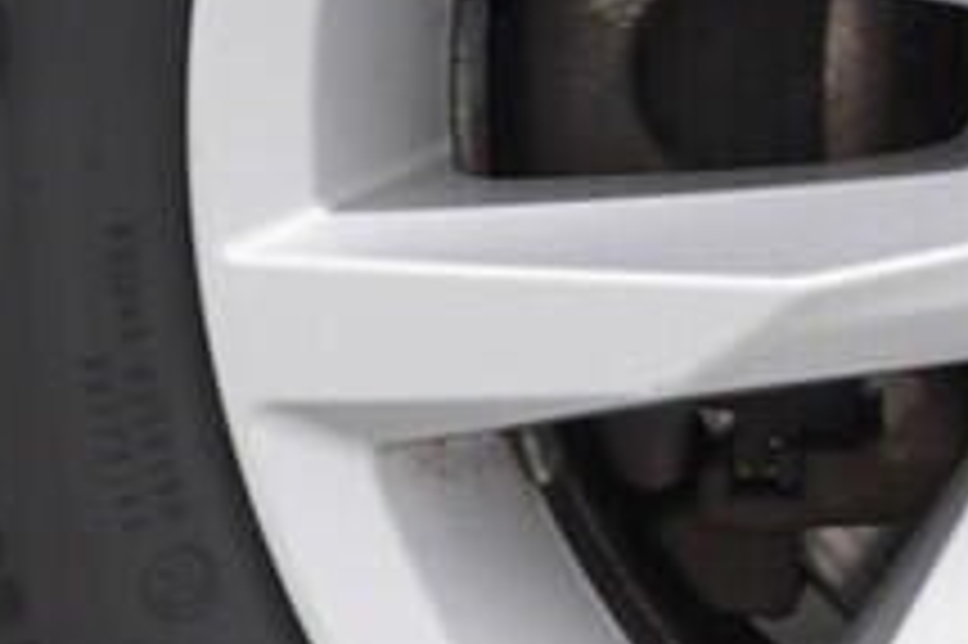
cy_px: -117
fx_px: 6475
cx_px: 1742
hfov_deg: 8.2
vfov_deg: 5.7
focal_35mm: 241
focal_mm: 24
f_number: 3.5
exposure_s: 1/60
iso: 125
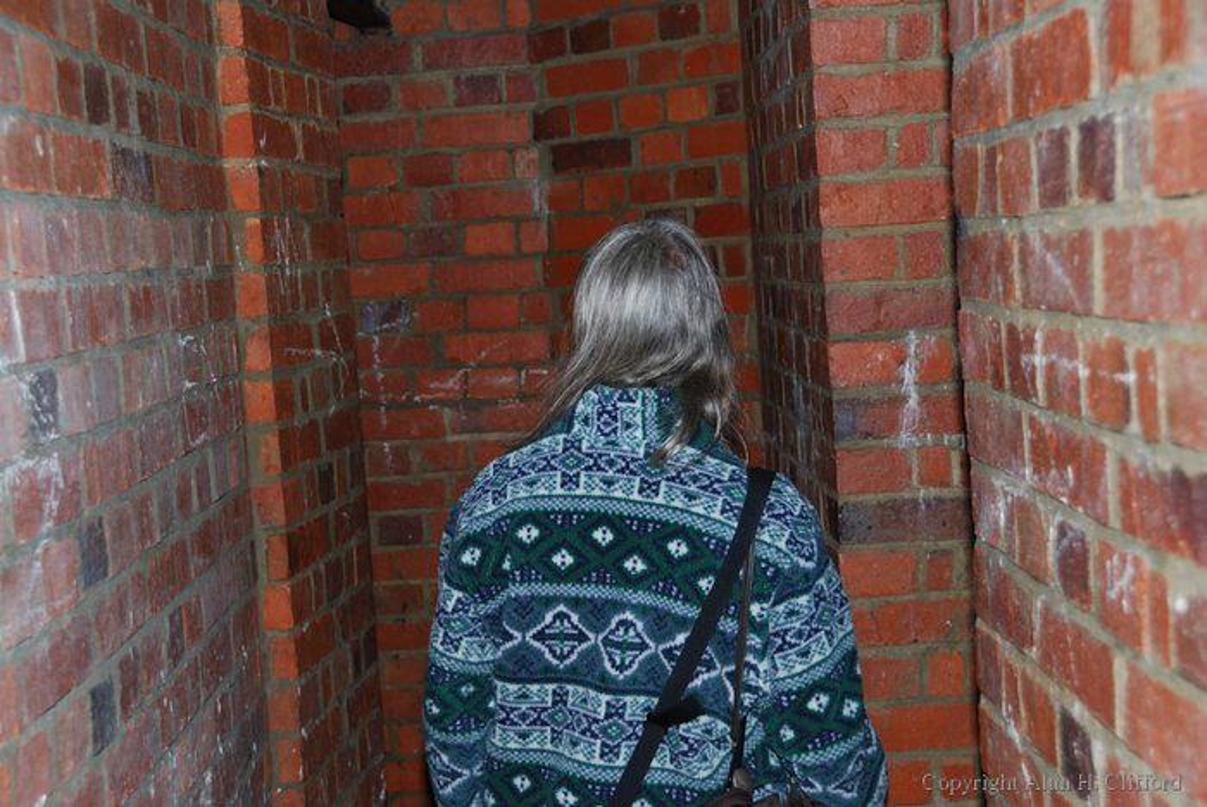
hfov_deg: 36.8
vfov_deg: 25.1
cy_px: 404
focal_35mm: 54
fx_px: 1812
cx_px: 604
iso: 100
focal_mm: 36
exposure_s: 1/60
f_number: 4.5
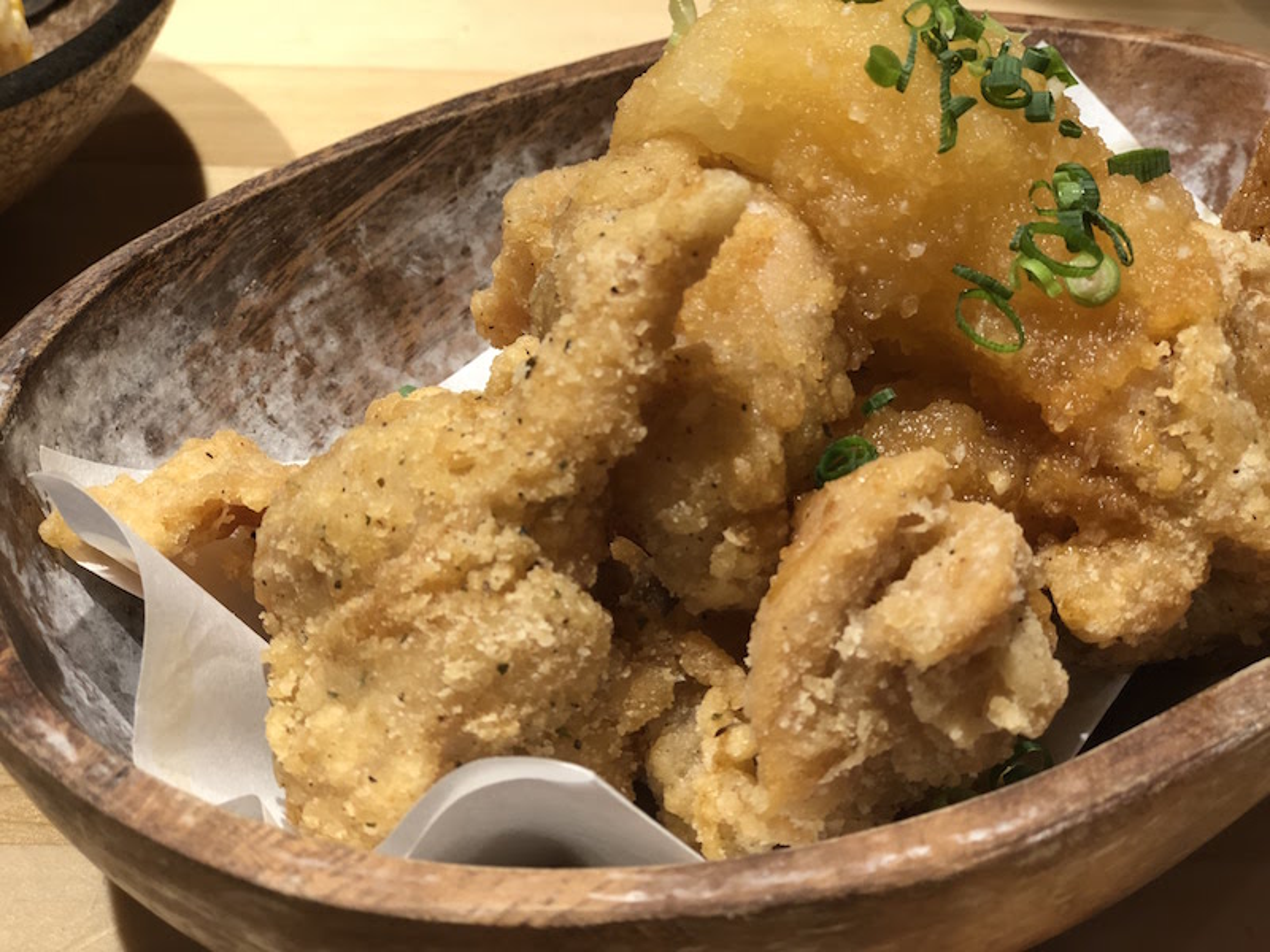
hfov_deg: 33.8
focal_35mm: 57
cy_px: 476
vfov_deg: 25.7
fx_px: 2091
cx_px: 635
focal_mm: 6.6
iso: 200
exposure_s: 1/50
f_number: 2.8
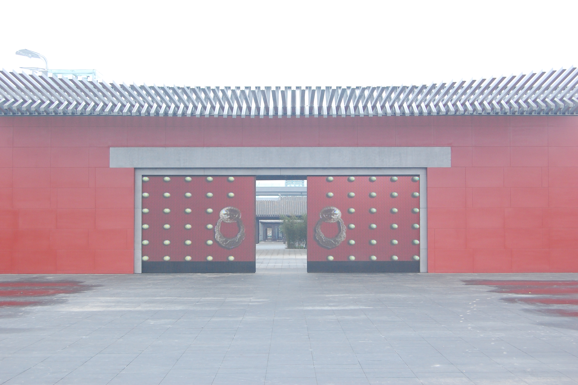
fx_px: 818
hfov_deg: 38.9
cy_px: 192
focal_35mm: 51
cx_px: 289
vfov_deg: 26.4
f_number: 6.3
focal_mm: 34
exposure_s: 1/640
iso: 800
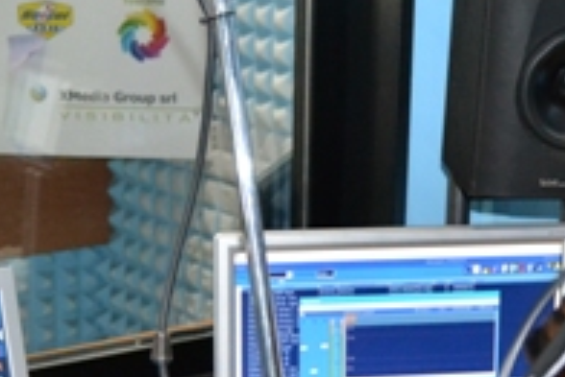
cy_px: 358
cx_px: 202
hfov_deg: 20.7
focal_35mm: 98
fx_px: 1539
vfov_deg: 13.8
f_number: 3.5
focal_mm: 20
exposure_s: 1/60
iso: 2500
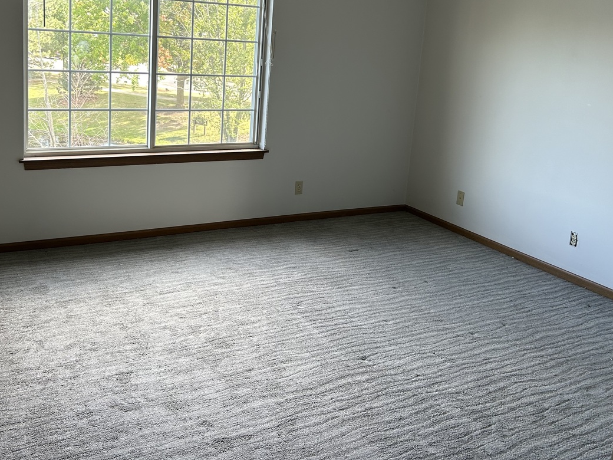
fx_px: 638
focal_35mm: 36
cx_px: 268
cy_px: 146
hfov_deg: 51.2
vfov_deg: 39.1
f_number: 1.5
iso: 80
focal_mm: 5.7
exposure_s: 1/120
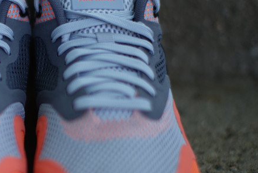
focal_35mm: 116
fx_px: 832
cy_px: 107
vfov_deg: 11.8
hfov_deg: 17.3
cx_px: 20
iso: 64
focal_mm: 50
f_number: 1.3
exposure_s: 1/640
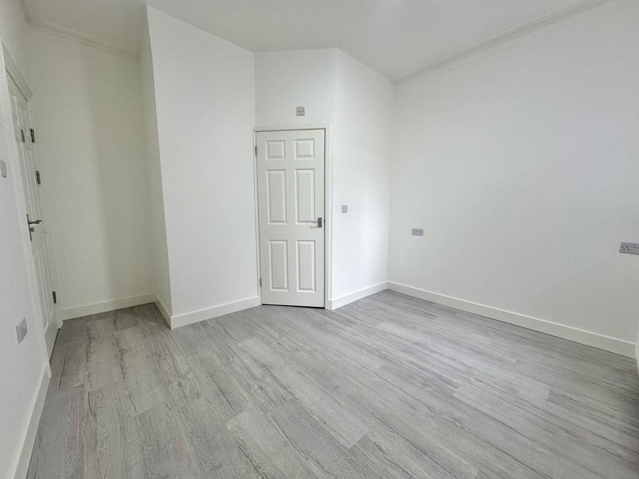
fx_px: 258
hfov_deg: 102.1
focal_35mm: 14
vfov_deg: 85.7
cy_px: 240
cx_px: 320
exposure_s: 1/100
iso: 100
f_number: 2.2
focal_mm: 2.22
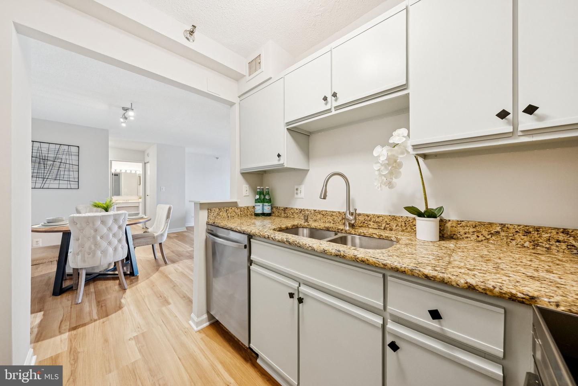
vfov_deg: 90.0
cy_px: 193
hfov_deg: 112.6
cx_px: 289
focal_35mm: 12
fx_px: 193
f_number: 7.1
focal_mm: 12
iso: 640
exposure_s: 1/15
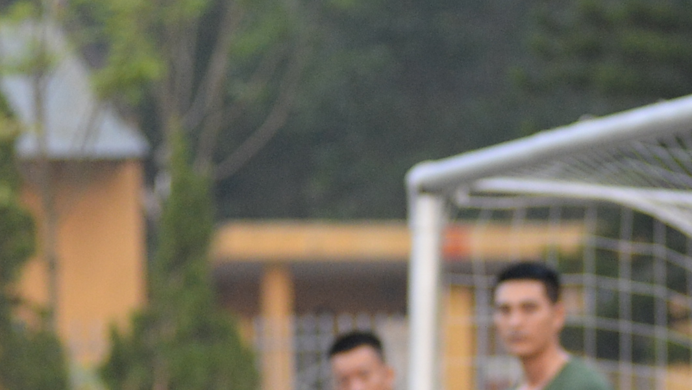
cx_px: 806
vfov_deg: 3.9
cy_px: 528
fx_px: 5726
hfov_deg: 6.9
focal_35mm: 312
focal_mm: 86
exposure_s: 1/250
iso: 2800
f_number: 2.8
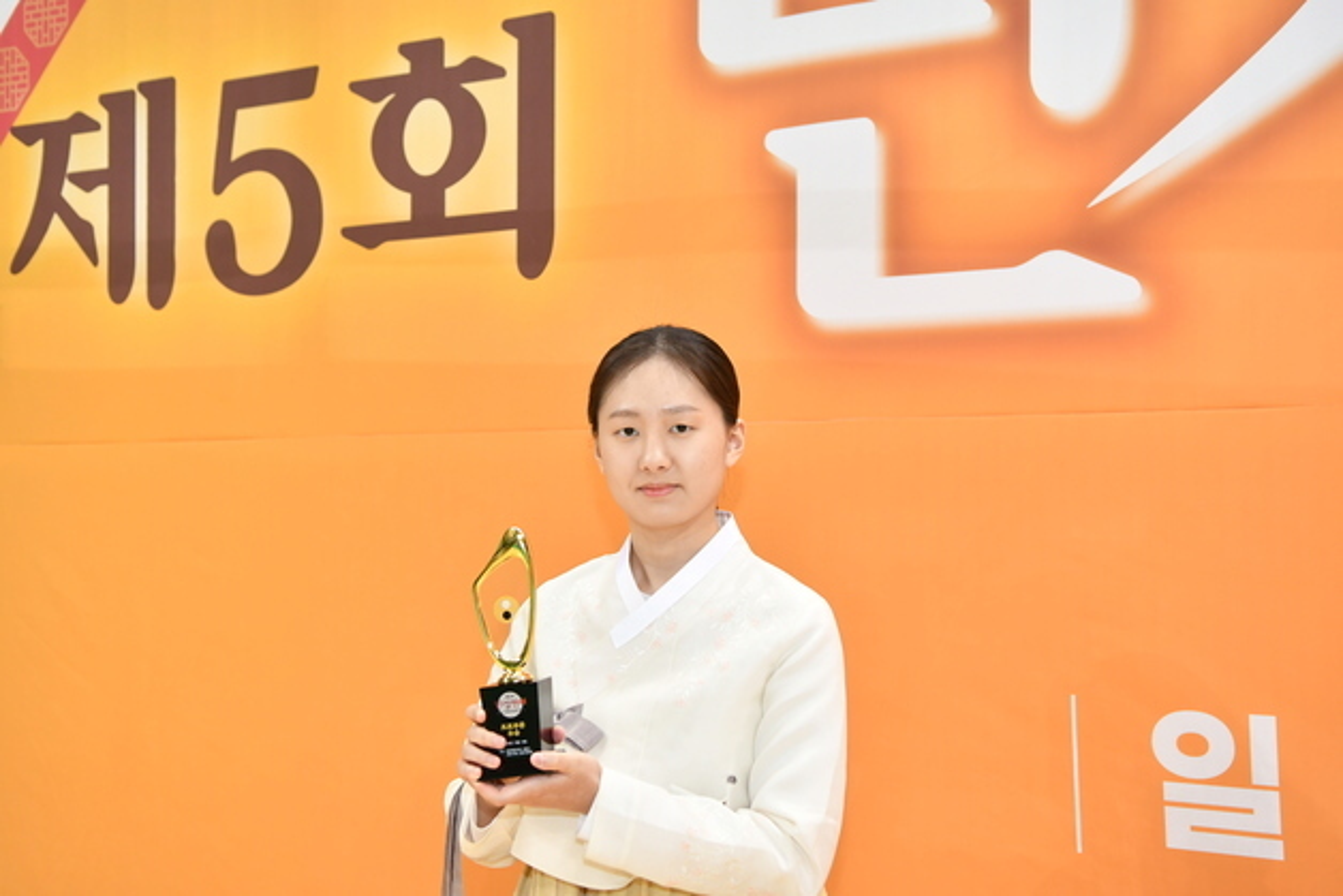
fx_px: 1716
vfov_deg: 29.3
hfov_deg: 42.7
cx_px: 672
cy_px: 448
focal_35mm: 46
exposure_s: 1/250
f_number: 5.6
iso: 800
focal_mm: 31
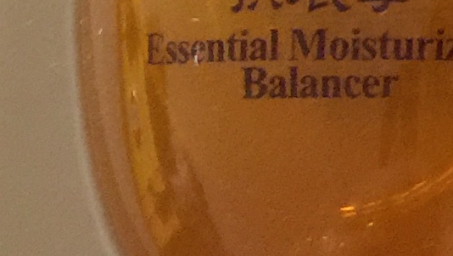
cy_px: -256
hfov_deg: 9.6
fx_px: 2319
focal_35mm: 193
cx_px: 1169
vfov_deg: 6.1
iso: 100
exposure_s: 1/10
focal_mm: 4.15
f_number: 2.2
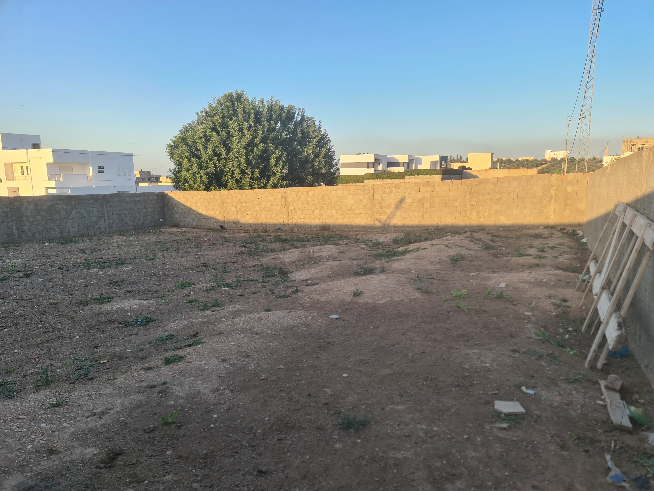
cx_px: 327
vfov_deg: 54.9
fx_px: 472
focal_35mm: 25
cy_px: 246
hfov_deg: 69.4
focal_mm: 7
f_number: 1.8
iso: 50
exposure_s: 1/236
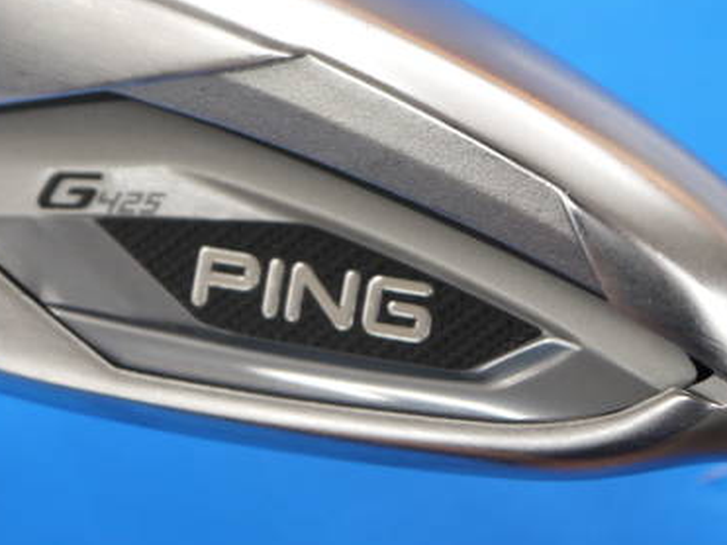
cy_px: 102
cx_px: 319
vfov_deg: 10.2
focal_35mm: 145
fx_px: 3044
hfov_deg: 13.6
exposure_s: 1/80
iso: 640
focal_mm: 42
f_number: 5.6
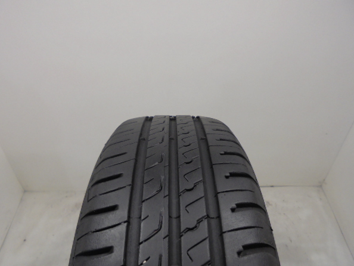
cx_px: 168
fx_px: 286
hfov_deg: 63.4
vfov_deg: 49.8
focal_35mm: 28
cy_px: 137
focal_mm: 4.6
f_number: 3.5
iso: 100
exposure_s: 1/30
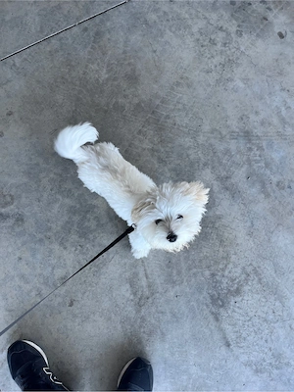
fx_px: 294
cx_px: 147
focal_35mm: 26
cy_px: 196
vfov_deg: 67.3
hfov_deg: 53.1
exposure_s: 1/122
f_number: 1.6
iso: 50
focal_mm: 5.1
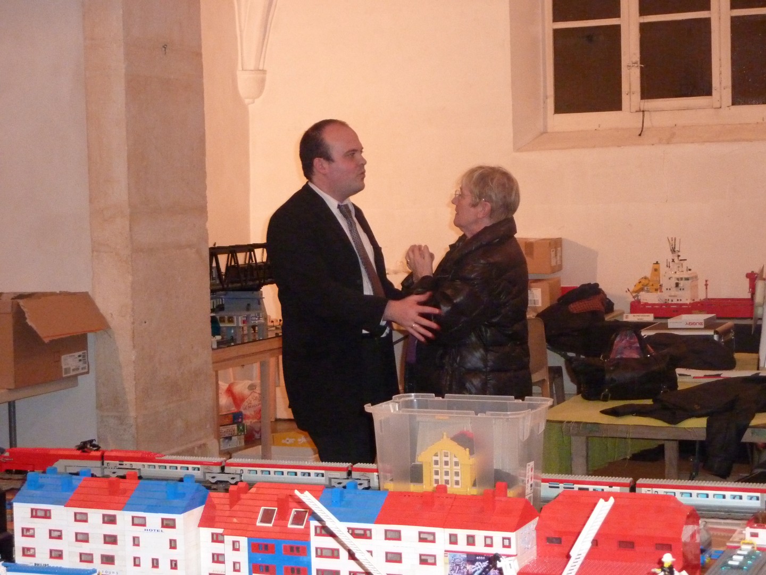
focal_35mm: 67
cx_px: 383
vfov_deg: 21.9
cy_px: 288
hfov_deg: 29.0
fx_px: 1483
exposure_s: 1/30
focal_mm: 11
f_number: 4.1
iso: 800
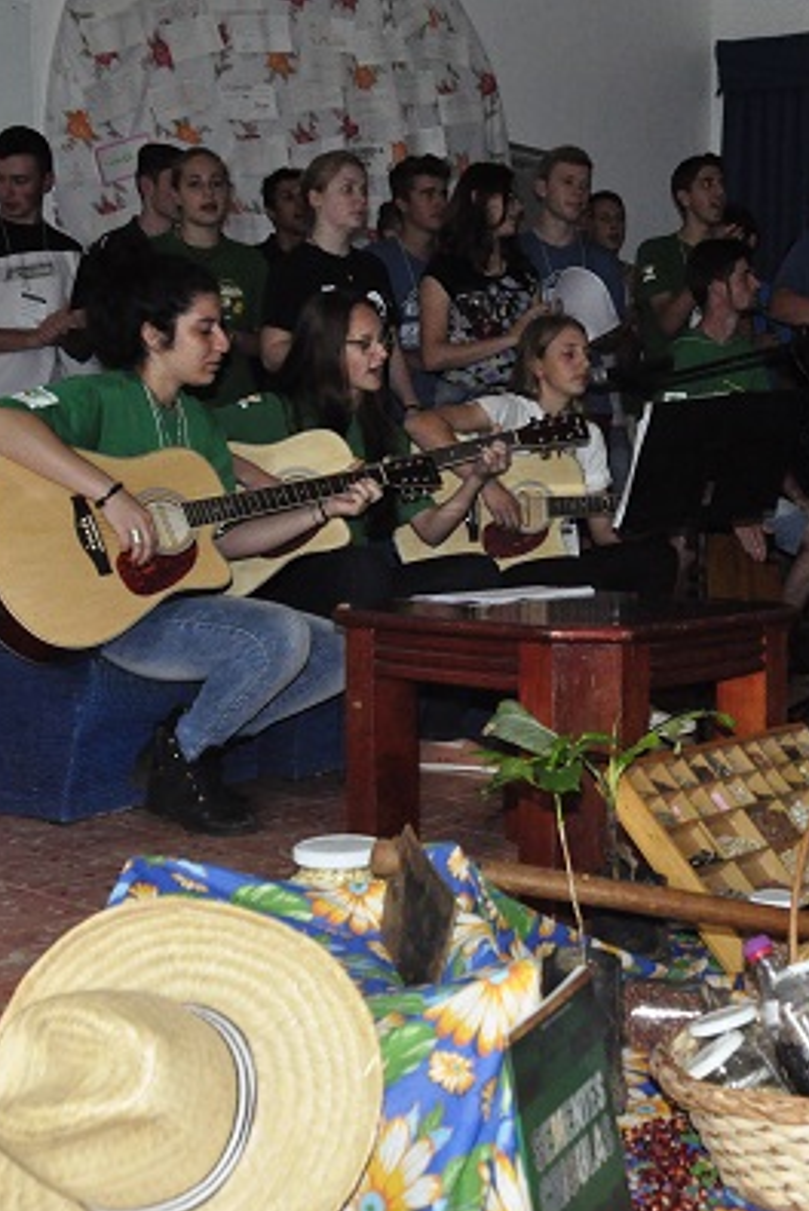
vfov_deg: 39.6
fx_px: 1682
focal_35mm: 50
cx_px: 637
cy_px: 607
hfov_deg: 26.6
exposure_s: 1/125
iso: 3200
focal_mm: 22
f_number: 5
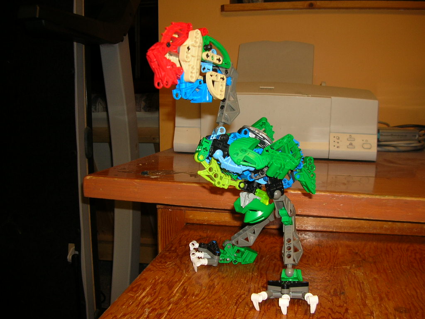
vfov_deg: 40.7
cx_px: 212
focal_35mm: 35
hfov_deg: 52.6
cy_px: 160
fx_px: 430
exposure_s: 1/60.1
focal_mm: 5.8
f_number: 2.8
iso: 50
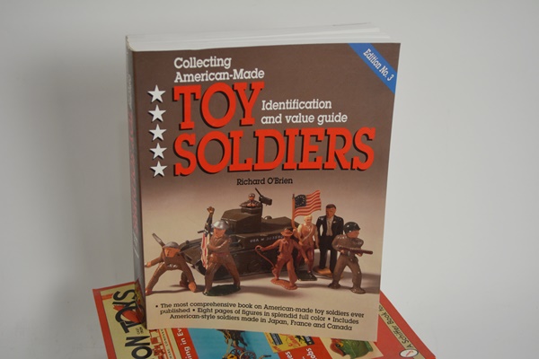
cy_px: 180
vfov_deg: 25.8
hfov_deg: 37.9
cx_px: 270
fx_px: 786
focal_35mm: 52
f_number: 5
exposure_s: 1/100
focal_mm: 35
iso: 400
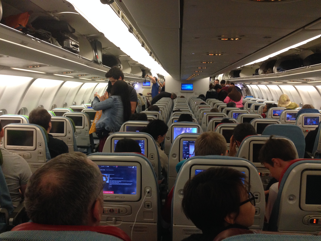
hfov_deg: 55.4
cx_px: 160
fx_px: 306
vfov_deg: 42.9
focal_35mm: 33
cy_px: 120
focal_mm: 4.12
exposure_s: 1/20
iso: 250
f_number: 2.4
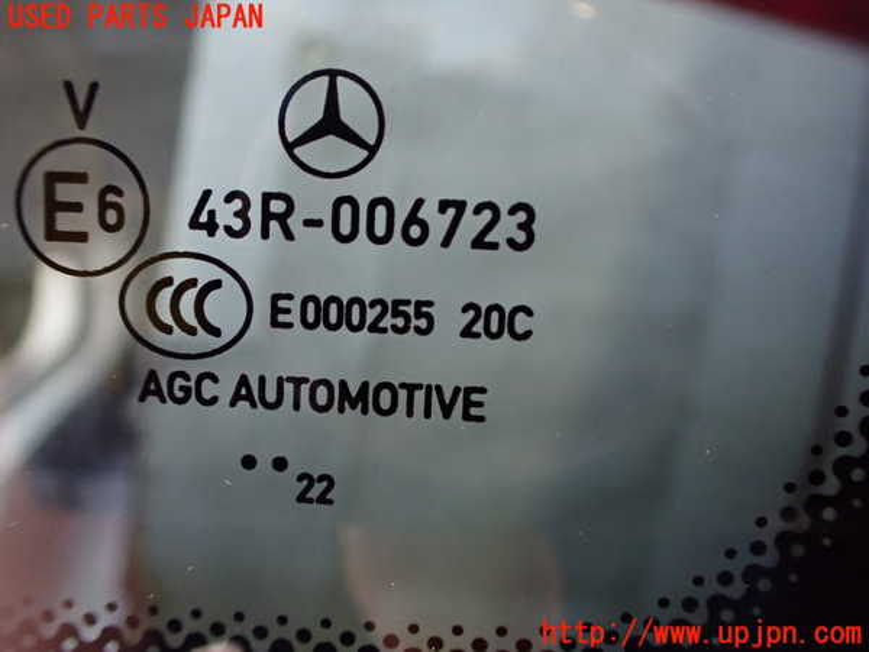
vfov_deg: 46.8
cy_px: 326
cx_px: 434
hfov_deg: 60.0
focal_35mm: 30
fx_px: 753
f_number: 2.3
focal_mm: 5.4
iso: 800
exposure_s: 1/50
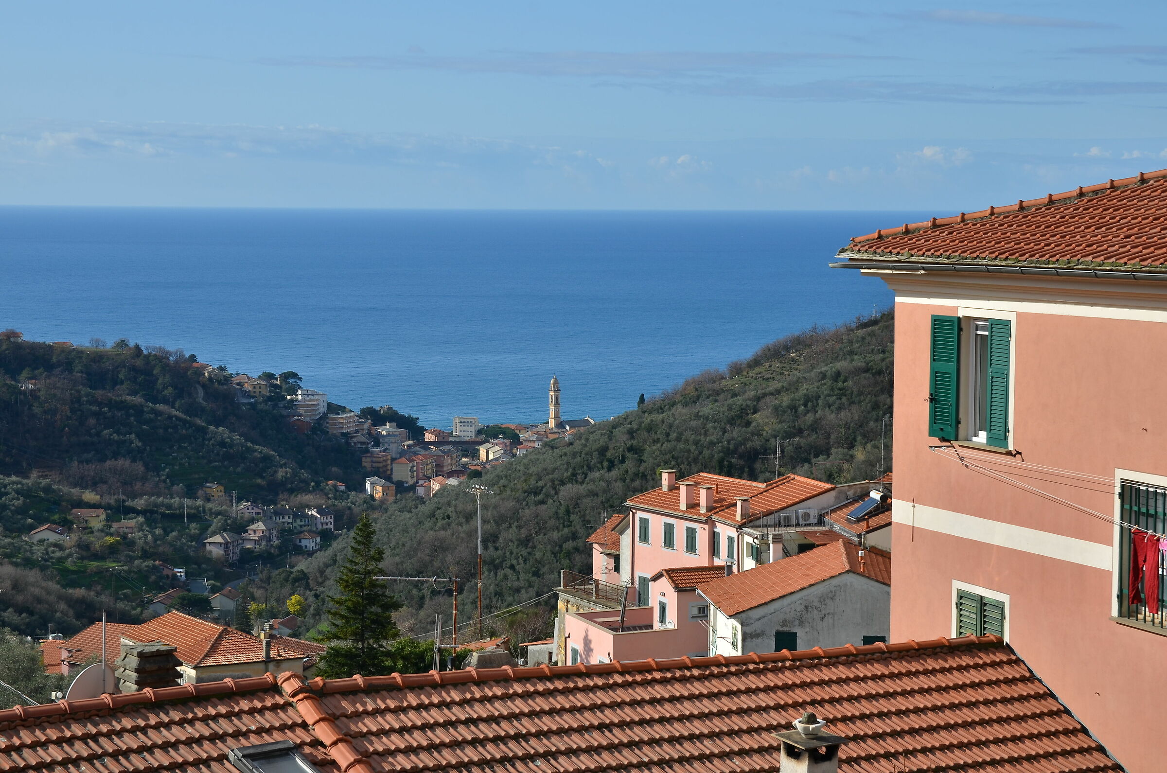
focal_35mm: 75
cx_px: 584
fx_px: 2426
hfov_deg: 27.0
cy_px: 386
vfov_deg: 18.1
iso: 100
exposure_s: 1/250
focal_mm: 50
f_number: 10
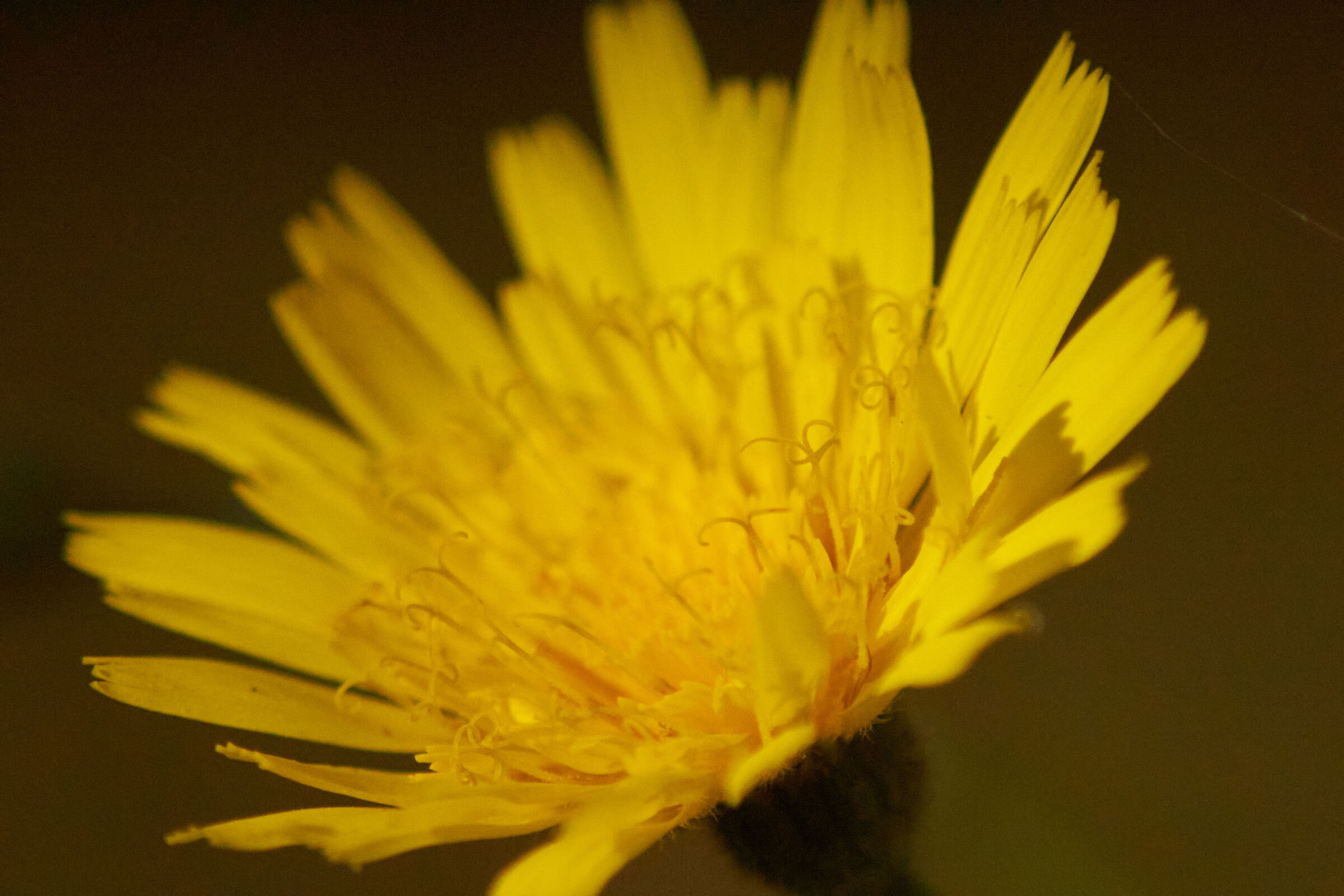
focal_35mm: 900
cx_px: 672
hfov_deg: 2.3
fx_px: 33597
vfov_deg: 1.5
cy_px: 448
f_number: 11
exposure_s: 1/8000
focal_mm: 600
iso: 6400
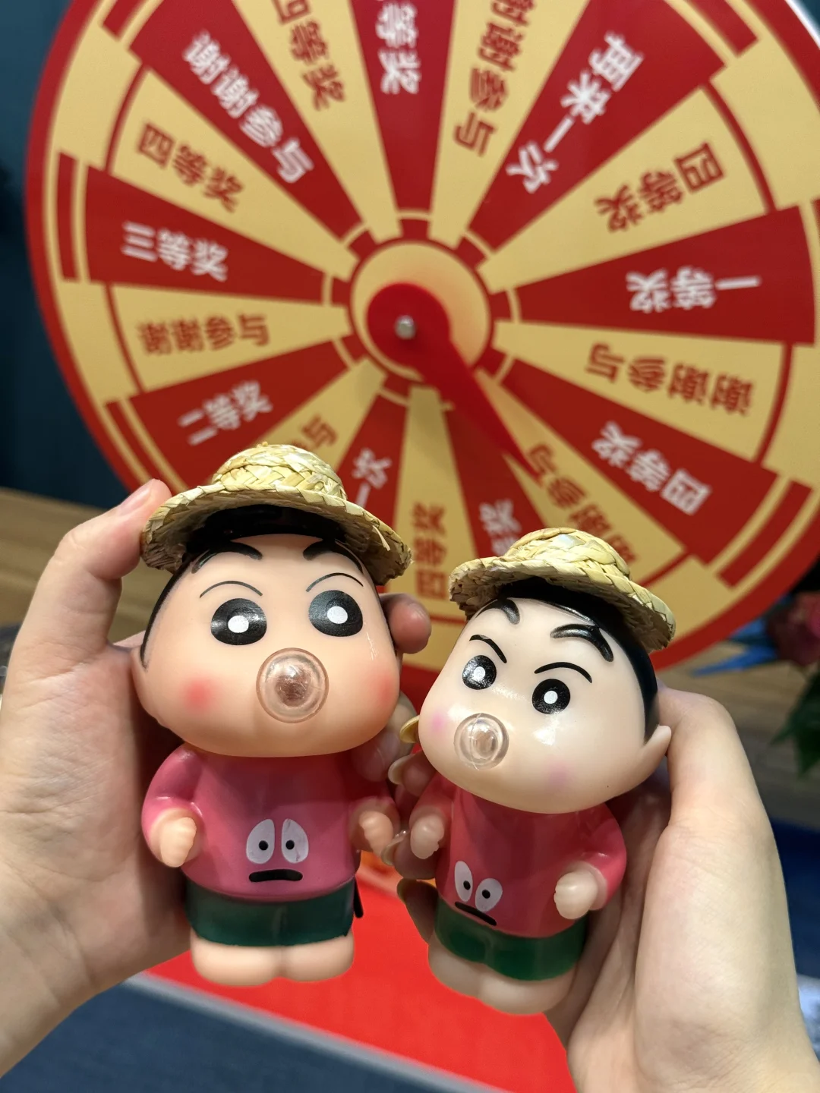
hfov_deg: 30.3
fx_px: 1516
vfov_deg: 39.7
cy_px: 546
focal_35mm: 48
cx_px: 410
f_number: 1.78
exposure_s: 1/50
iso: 100
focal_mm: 6.76
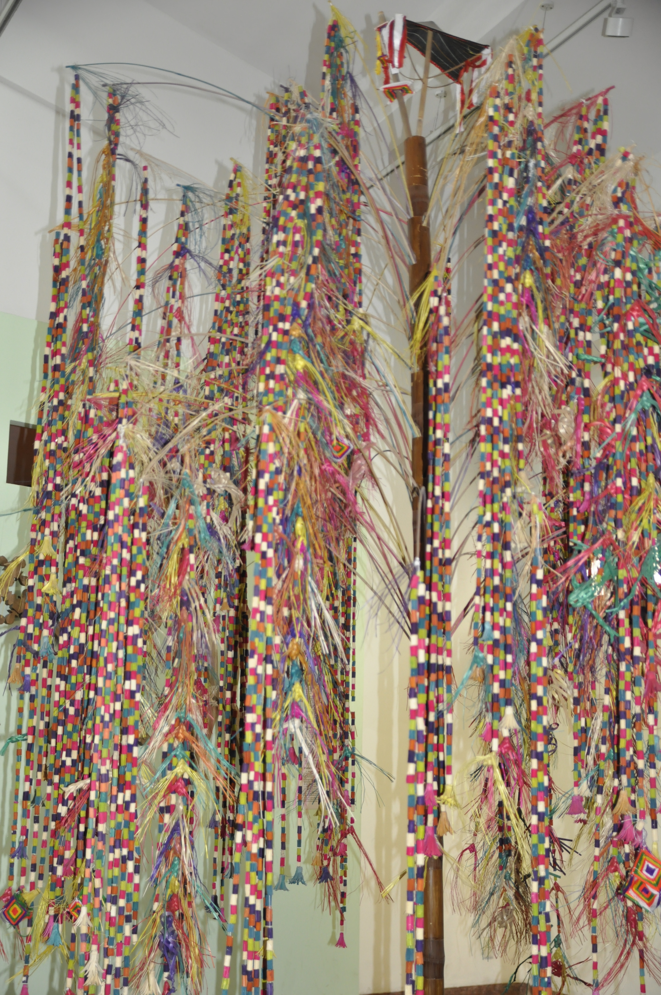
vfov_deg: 41.2
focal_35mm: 48
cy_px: 498
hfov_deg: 28.0
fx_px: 1325
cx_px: 330
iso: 800
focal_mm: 32
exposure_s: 1/60
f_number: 3.3
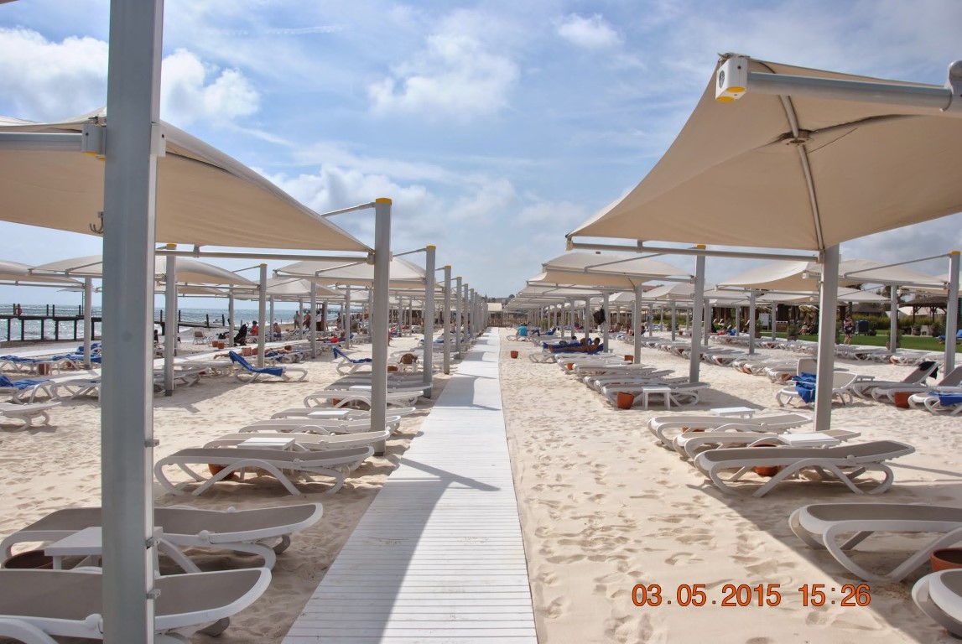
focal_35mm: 27
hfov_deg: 67.3
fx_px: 722
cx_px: 481
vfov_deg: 48.1
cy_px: 322
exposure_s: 1/400
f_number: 10
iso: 100
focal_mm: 18
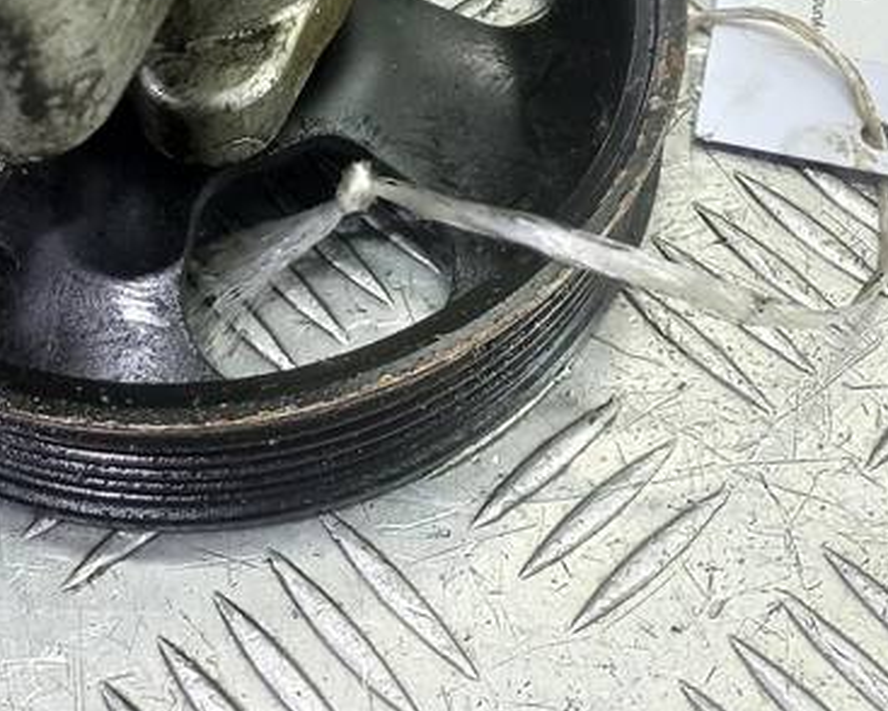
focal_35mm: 68
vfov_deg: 20.9
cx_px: 261
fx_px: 1788
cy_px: -155
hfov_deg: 27.6
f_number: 1.8
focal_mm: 4.6
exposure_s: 1/50
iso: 125
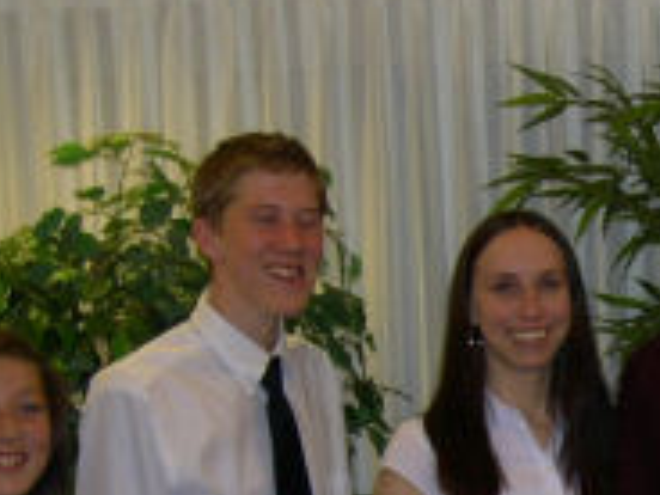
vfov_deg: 9.6
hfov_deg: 12.6
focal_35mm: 153
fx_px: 2917
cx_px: 760
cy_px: 613
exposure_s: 1/60
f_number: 3.1
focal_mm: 10.1
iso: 120
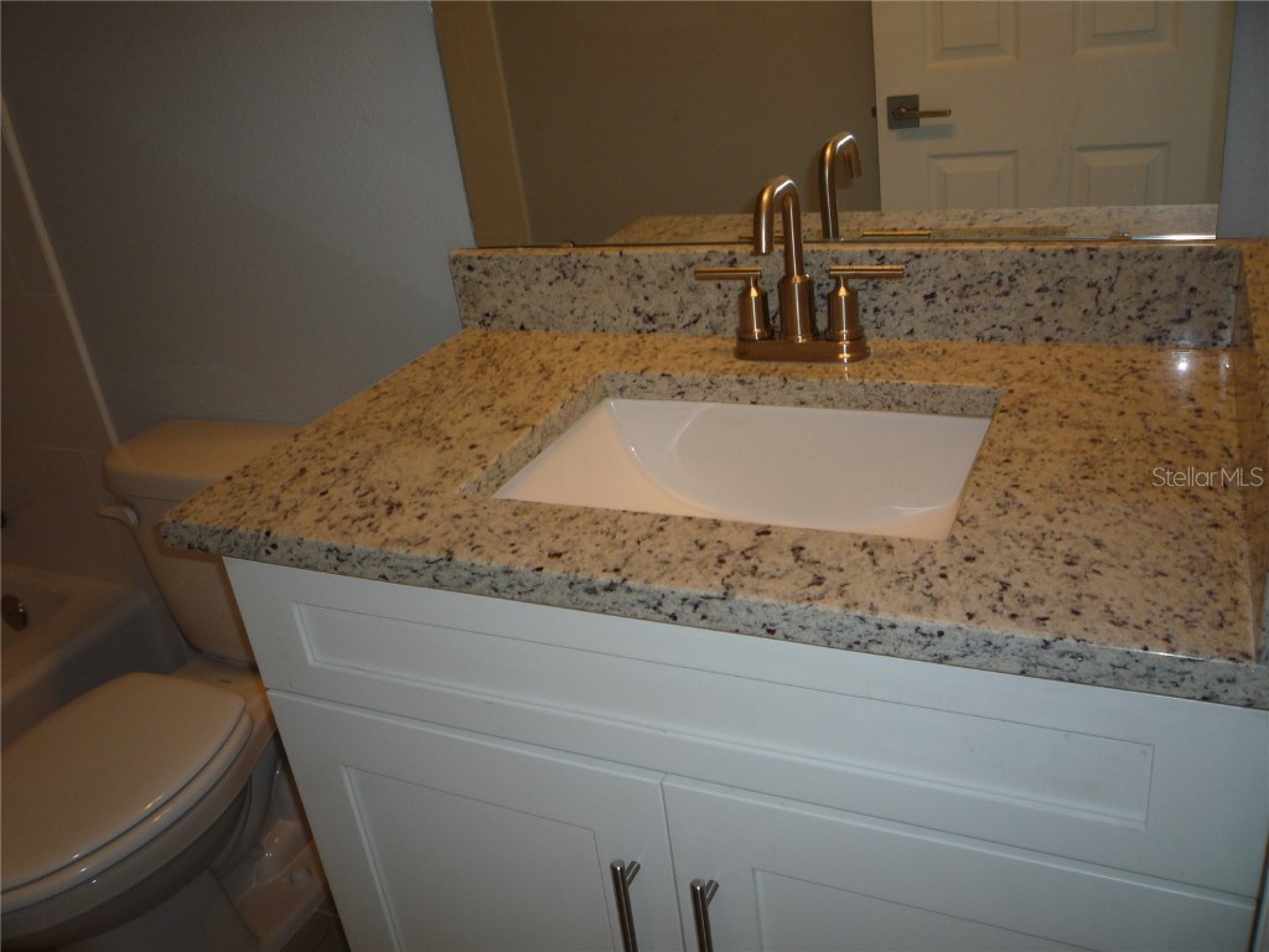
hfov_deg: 60.0
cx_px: 634
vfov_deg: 46.8
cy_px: 476
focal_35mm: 30
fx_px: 1100
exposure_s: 1/30
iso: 100
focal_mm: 5.2
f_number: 3.3
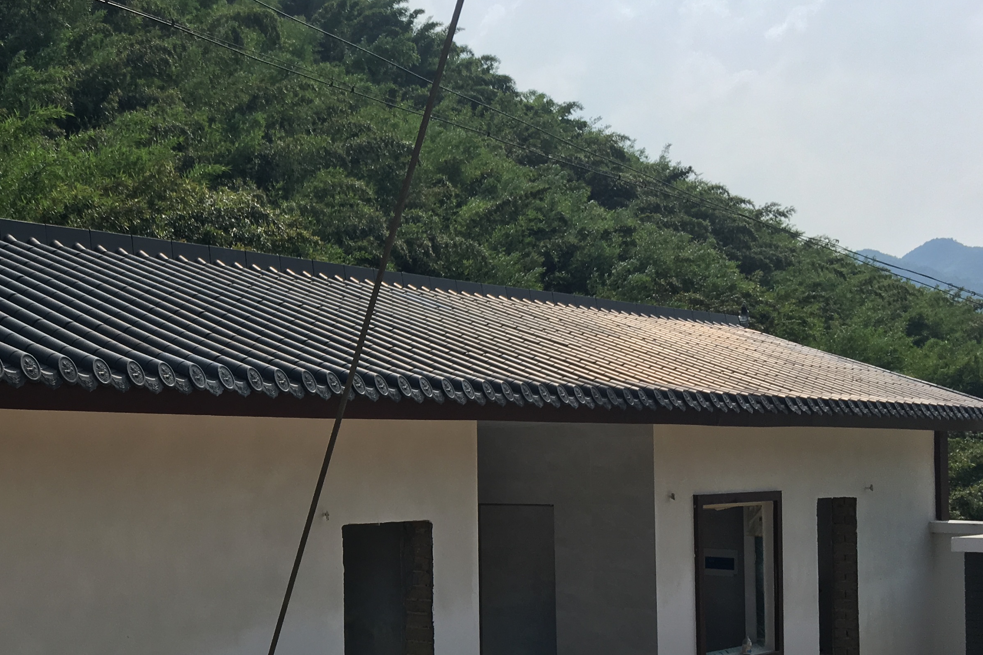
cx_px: 164
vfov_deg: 26.3
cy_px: 461
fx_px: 1392
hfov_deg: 37.2
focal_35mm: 51
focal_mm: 4.15
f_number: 2.2
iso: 25
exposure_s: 1/2198
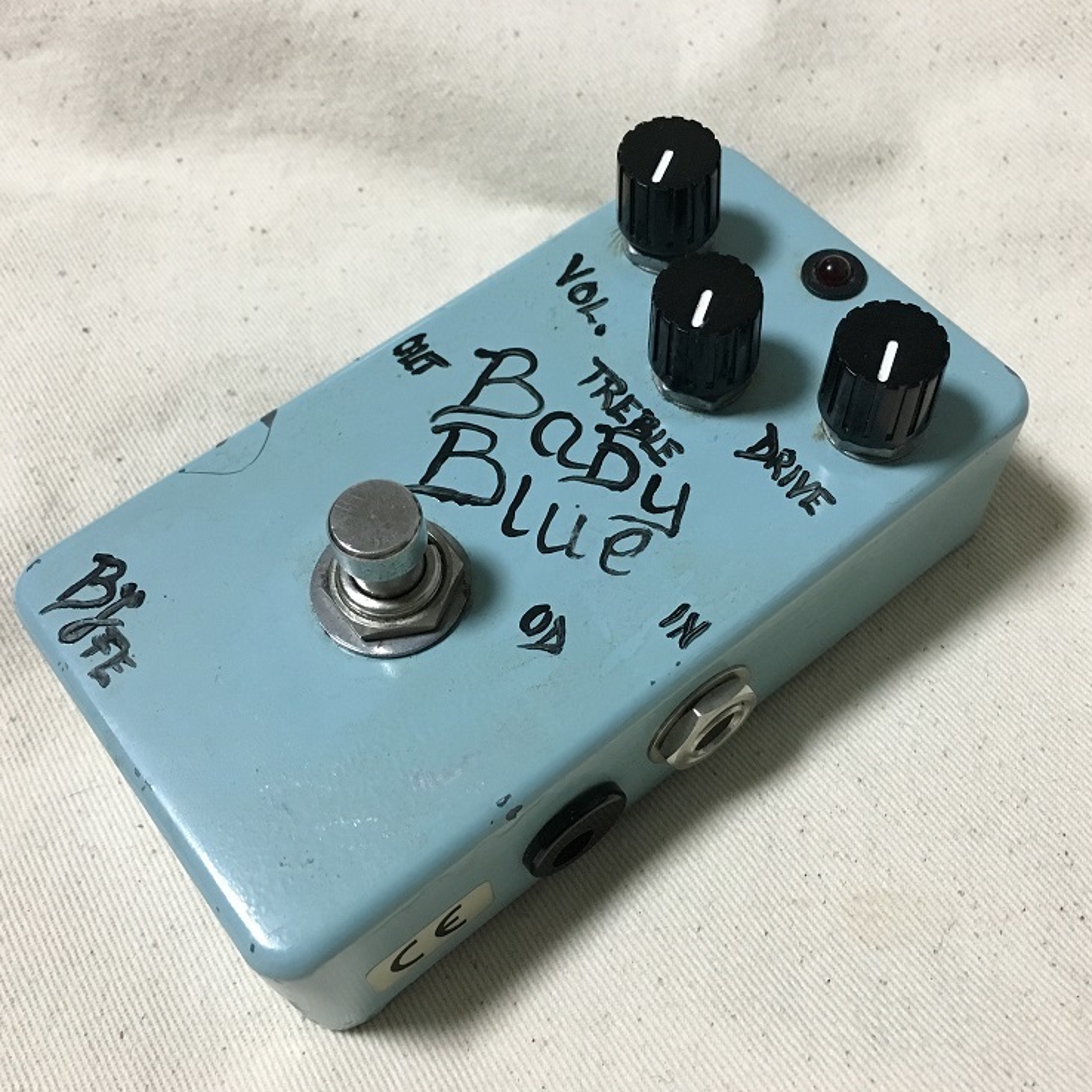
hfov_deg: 47.2
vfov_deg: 47.2
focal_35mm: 35
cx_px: 583
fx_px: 1249
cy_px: 549
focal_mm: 4.15
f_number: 2.2
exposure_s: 1/33
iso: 250
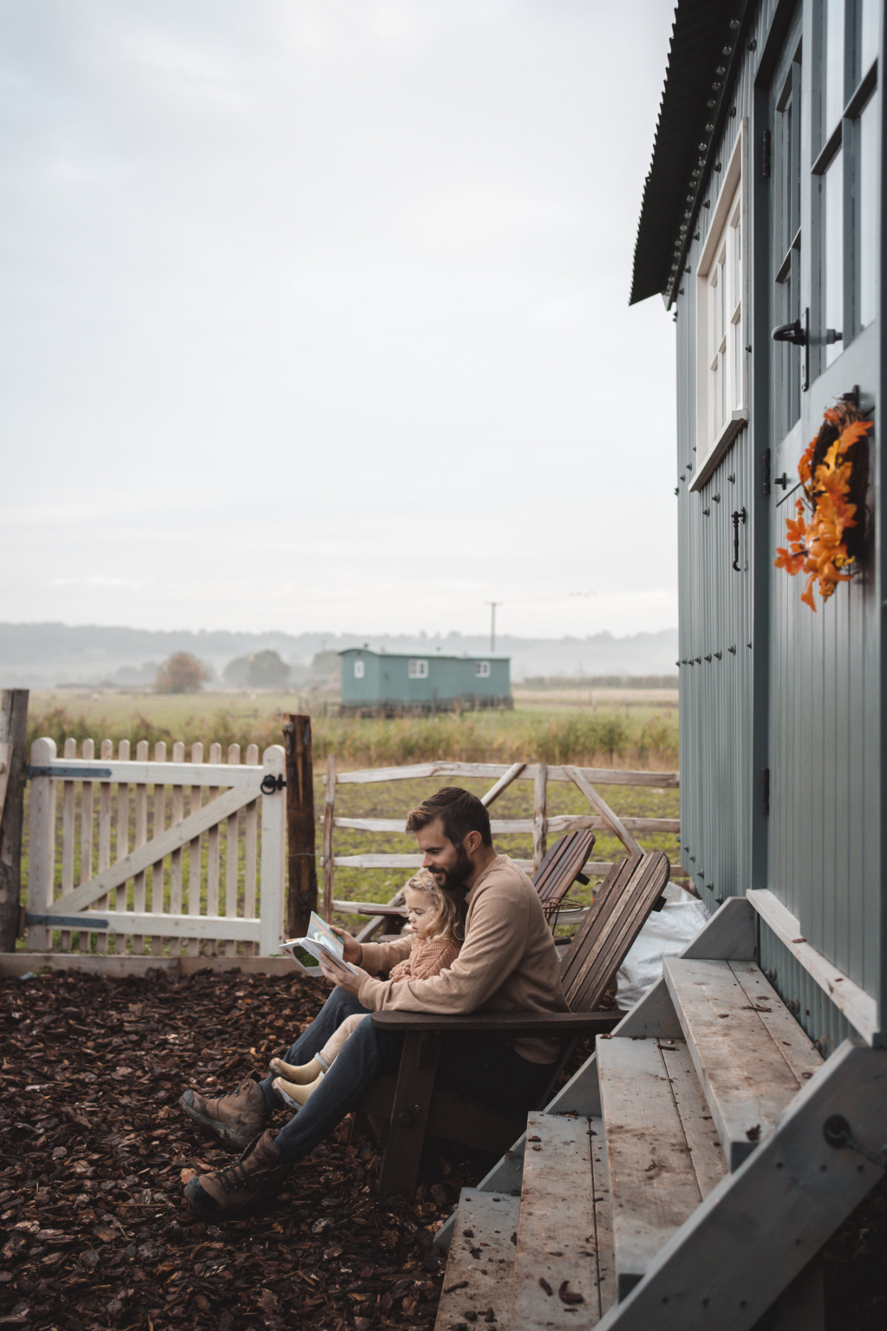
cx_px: 444
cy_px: 666
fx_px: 1293
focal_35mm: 35
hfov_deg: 37.9
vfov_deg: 54.4
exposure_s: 1/320
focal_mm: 35
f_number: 2.8
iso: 800
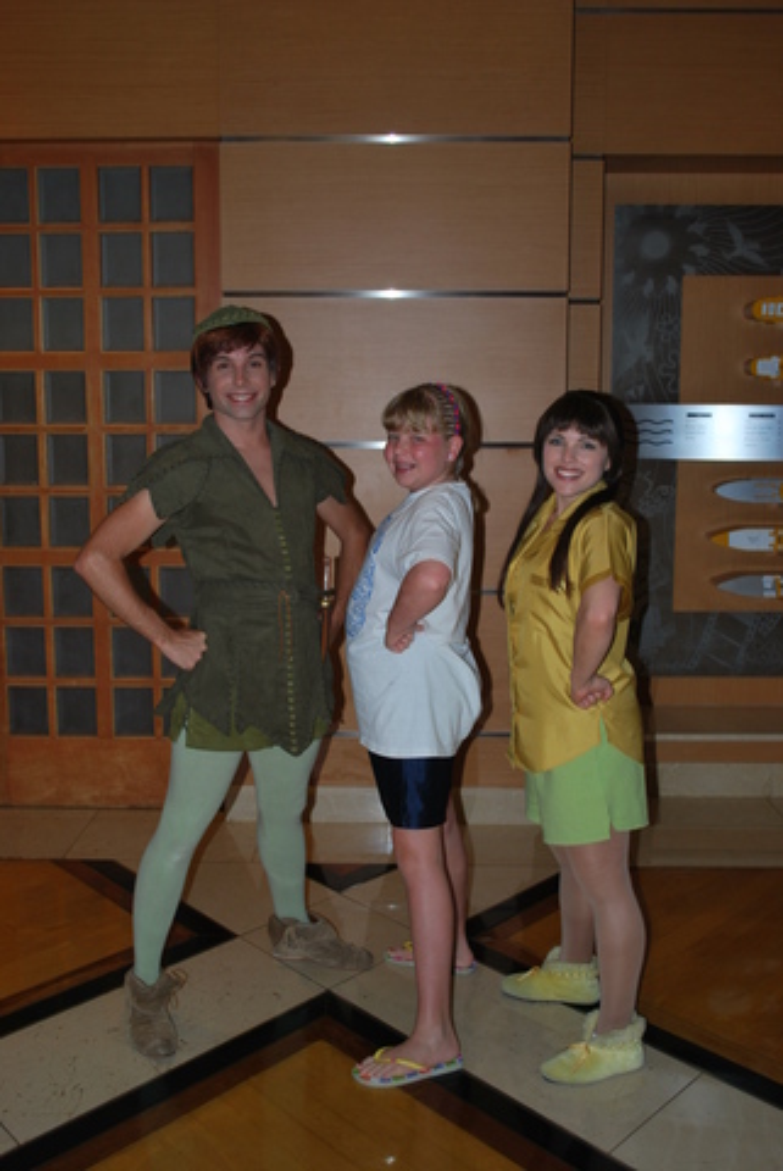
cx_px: 392
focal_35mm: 39
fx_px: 1270
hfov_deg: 34.3
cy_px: 586
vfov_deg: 49.5
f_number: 4.5
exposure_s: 1/60
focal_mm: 26
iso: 200
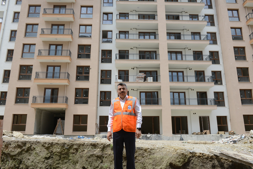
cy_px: 84
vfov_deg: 45.0
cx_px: 126
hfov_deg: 63.7
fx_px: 204
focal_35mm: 29
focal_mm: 29
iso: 800
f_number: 18
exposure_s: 1/320
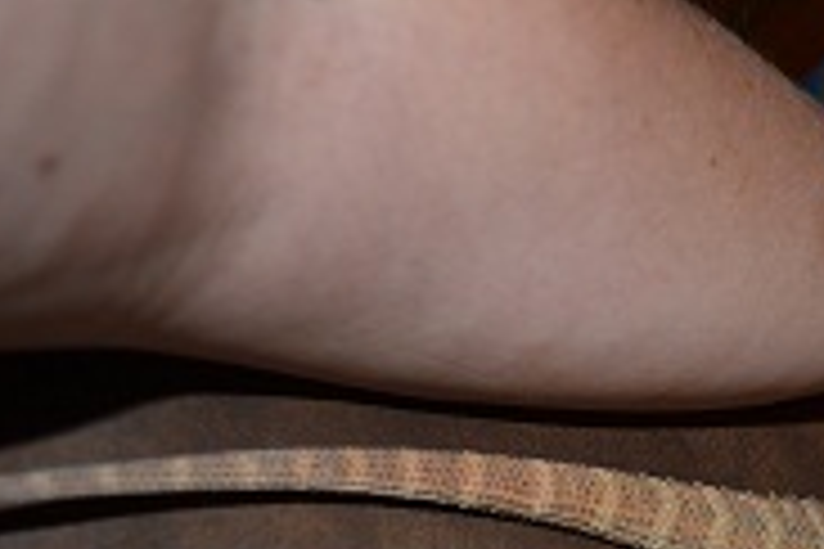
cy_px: 594
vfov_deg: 21.8
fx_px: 1350
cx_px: 847
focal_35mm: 59
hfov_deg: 31.1
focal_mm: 18
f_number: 3.5
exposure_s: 1/60
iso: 280
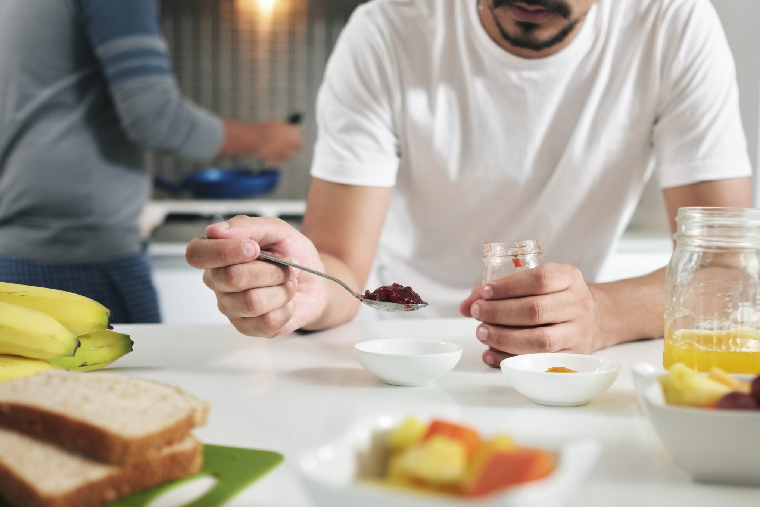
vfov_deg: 30.5
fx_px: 929
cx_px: 395
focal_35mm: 44
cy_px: 246
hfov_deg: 44.5
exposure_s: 1/80
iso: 400
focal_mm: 23
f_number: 2
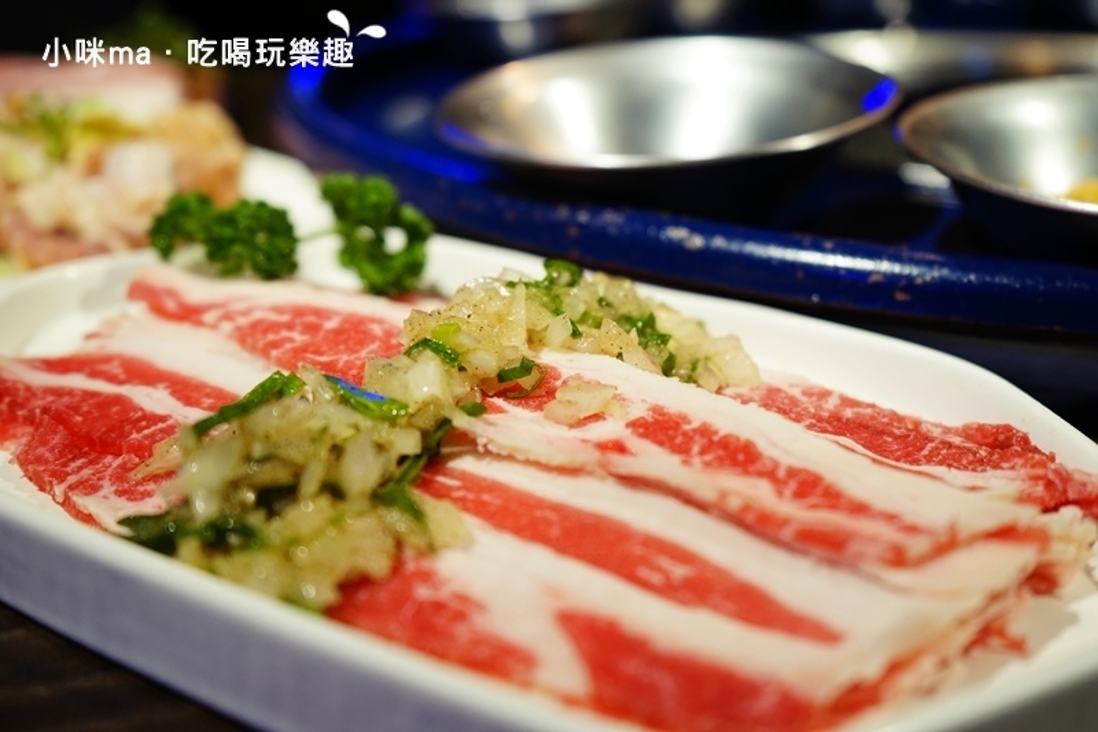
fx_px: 1250
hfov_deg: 47.4
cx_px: 549
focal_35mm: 41
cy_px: 366
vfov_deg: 32.6
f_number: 4.5
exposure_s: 1/60
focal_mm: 41
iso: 640
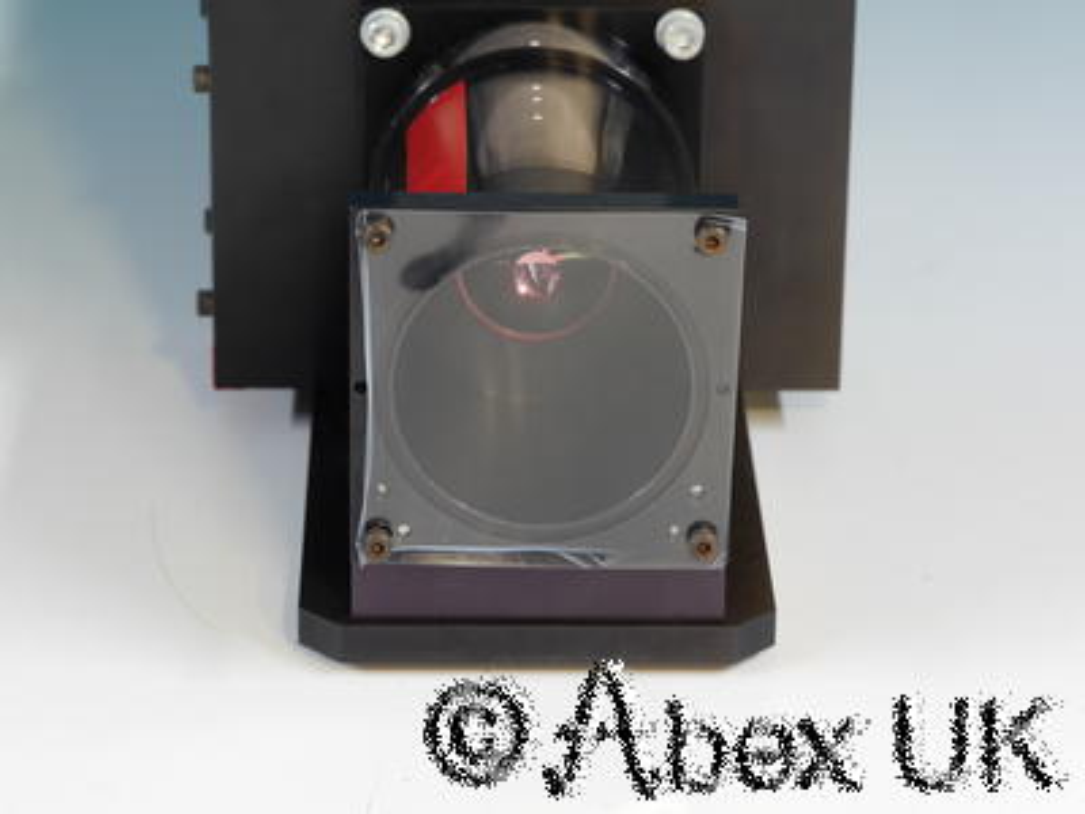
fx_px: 4576
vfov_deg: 10.2
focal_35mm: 146
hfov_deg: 13.5
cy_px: 407
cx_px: 542
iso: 200
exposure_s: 1/2.5
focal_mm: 73
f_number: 8
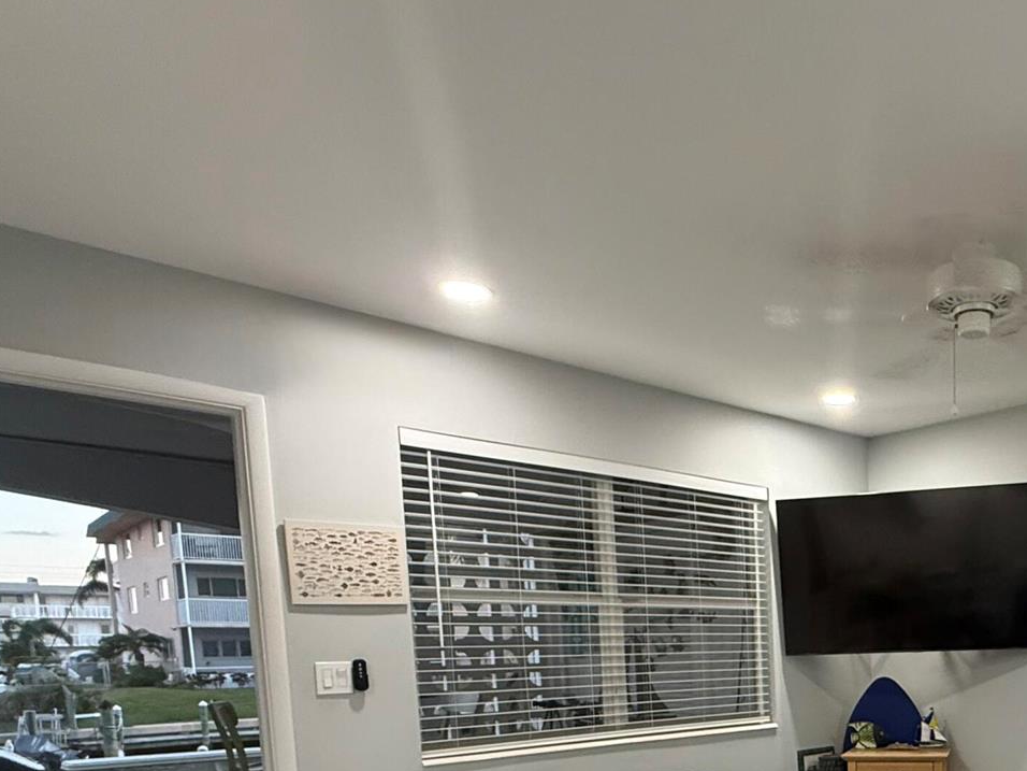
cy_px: 740
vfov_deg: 41.7
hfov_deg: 53.9
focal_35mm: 30
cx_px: 886
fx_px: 890
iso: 320
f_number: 2.2
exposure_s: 1/60
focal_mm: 2.22
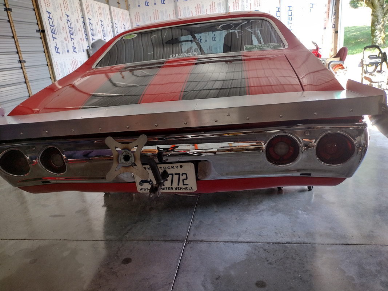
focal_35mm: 27
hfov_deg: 65.3
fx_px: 303
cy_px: 146
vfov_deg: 51.3
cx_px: 194
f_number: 1.7
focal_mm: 4.71
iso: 102
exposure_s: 1/60
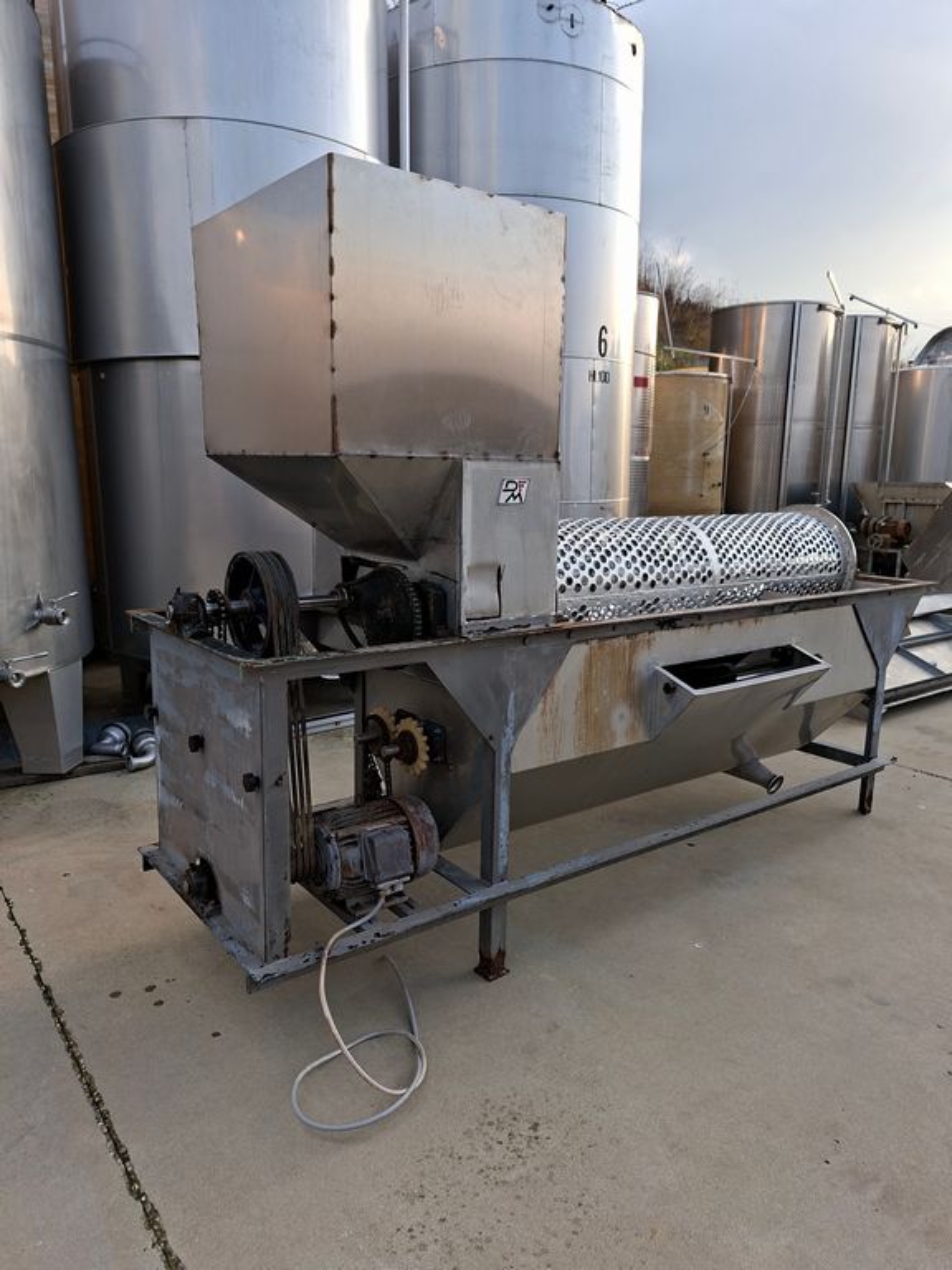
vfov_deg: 73.9
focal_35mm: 23
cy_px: 635
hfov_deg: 58.9
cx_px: 476
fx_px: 843
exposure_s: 1/511
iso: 50
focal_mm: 5.54
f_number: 1.8
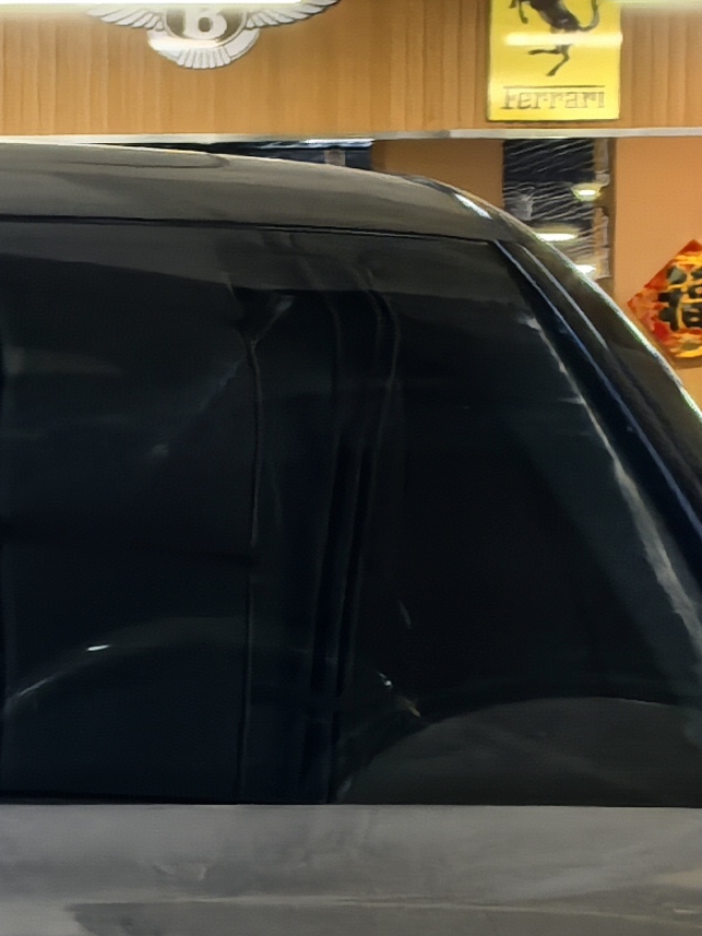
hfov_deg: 5.7
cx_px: -329
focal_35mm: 258
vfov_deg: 7.5
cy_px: 1627
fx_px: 6974
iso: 200
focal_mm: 5.75
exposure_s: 1/100
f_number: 2
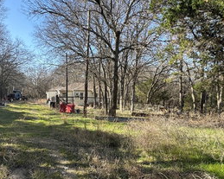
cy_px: 107
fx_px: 179
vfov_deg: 52.8
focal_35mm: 27
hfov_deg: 63.8
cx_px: 96
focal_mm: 2.22
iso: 40
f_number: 2.2
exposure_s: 1/428
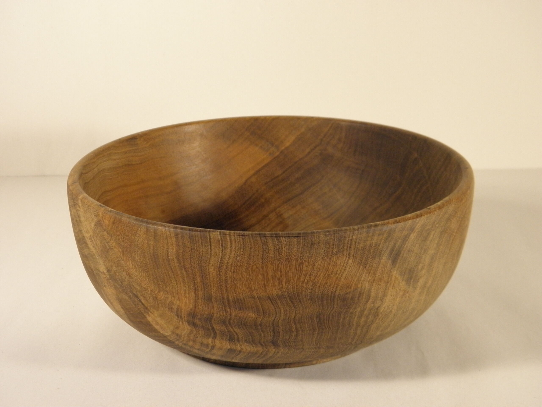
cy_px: 204
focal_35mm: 59
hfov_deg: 32.7
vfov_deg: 24.8
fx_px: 924
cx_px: 271
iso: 200
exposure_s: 1/40
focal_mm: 10.6
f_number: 4.1
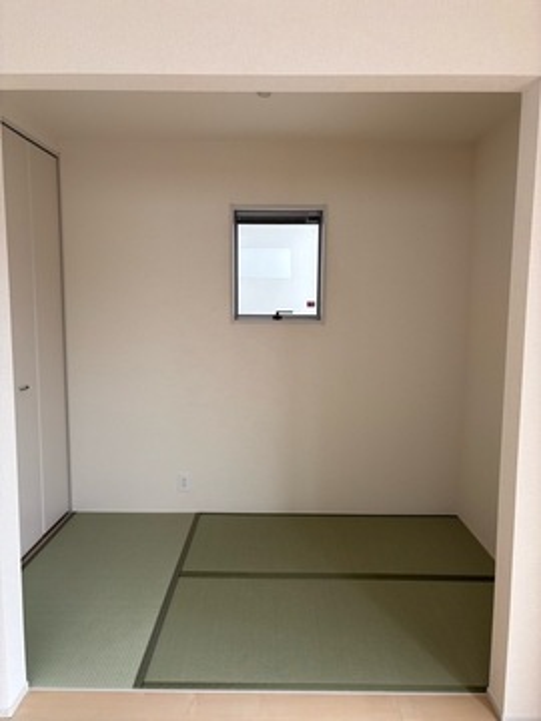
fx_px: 542
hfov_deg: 53.1
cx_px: 270
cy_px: 360
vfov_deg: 67.3
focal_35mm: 26
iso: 50
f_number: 1.6
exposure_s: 1/376
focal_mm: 5.96
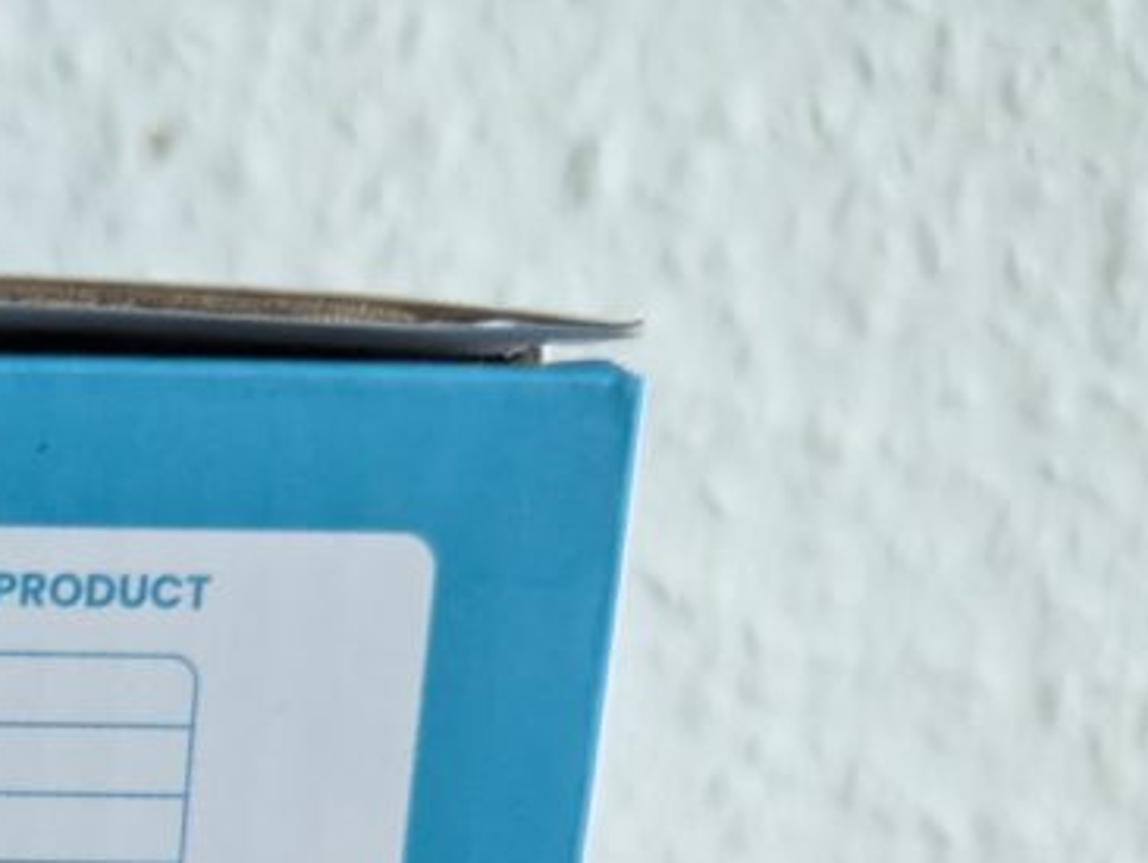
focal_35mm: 70
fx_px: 2323
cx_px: -395
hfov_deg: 23.9
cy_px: 1203
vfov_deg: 19.0
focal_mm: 5.43
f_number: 1.89
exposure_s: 1/25
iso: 693
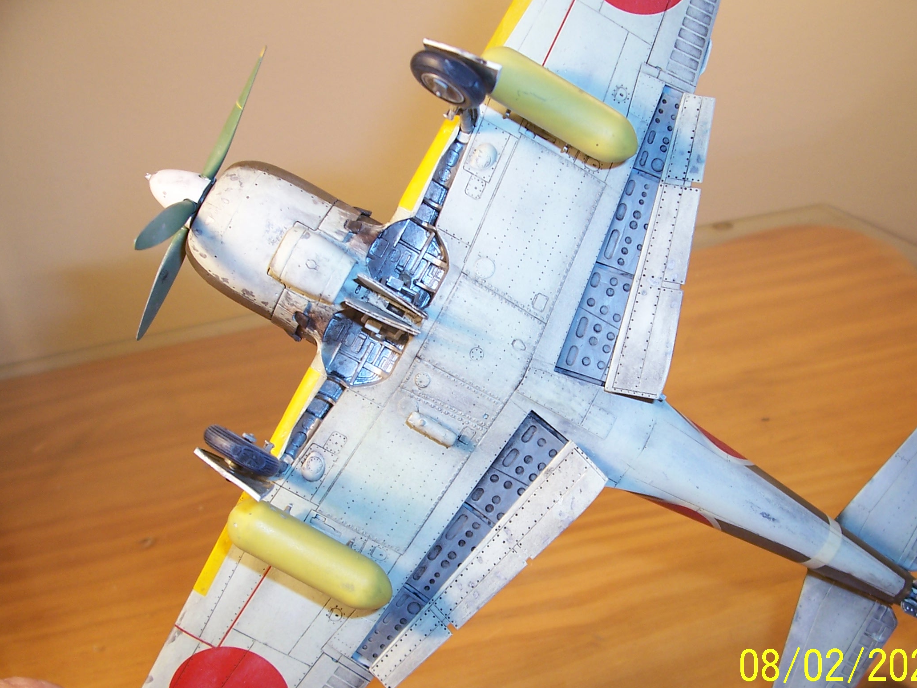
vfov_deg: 37.7
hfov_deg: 48.9
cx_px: 497
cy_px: 376
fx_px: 1007
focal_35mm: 38
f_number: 2.7
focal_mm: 5.6
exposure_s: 1/90
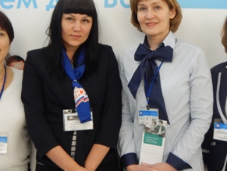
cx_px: 123
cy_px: 55
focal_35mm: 76
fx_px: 499
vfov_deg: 19.4
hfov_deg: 25.6
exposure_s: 1/25
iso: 400
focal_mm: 8.6
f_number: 3.7
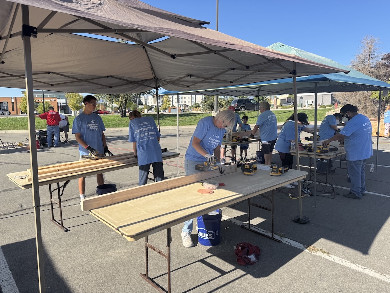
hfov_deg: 71.6
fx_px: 270
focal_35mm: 24
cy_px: 146
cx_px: 195
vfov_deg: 56.8
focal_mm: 6.76
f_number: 1.78
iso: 80
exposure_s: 1/2959
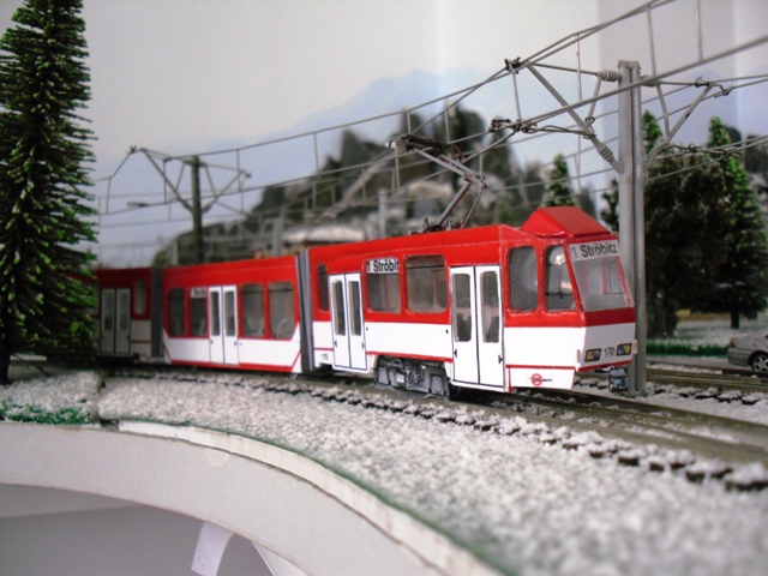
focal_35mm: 35
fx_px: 777
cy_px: 288
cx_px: 384
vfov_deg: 40.7
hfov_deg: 52.6
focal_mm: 6.3
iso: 400
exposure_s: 1/30
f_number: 3
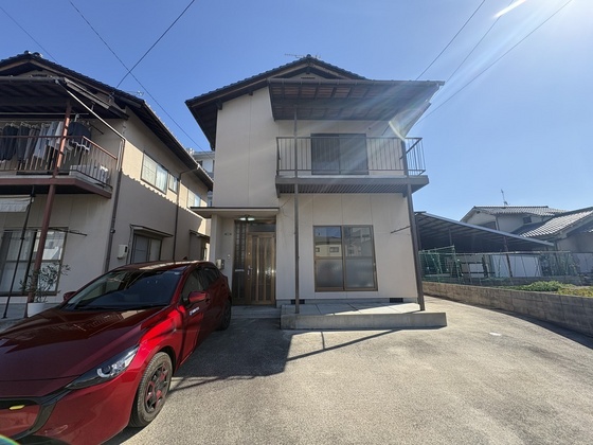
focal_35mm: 14
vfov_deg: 85.7
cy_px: 222
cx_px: 296
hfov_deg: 102.1
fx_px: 240
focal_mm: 2.22
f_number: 2.2
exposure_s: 1/1006
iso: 64
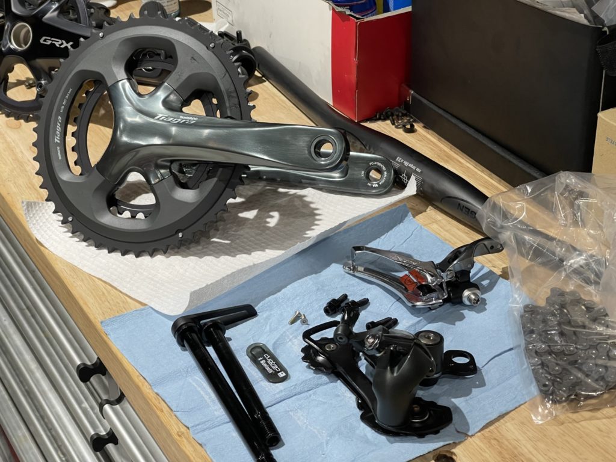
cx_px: 308
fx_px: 1139
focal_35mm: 64
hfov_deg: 30.3
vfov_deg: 22.9
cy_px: 231
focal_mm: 7.5
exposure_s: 1/50
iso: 200
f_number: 2.2
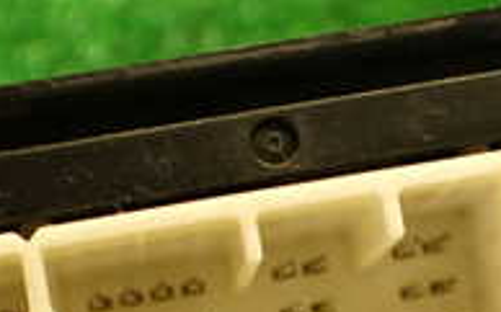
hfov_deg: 19.8
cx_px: 310
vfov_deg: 12.2
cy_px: 351
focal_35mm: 105
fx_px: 1433
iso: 250
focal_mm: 5.79
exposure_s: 1/30
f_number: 2.4
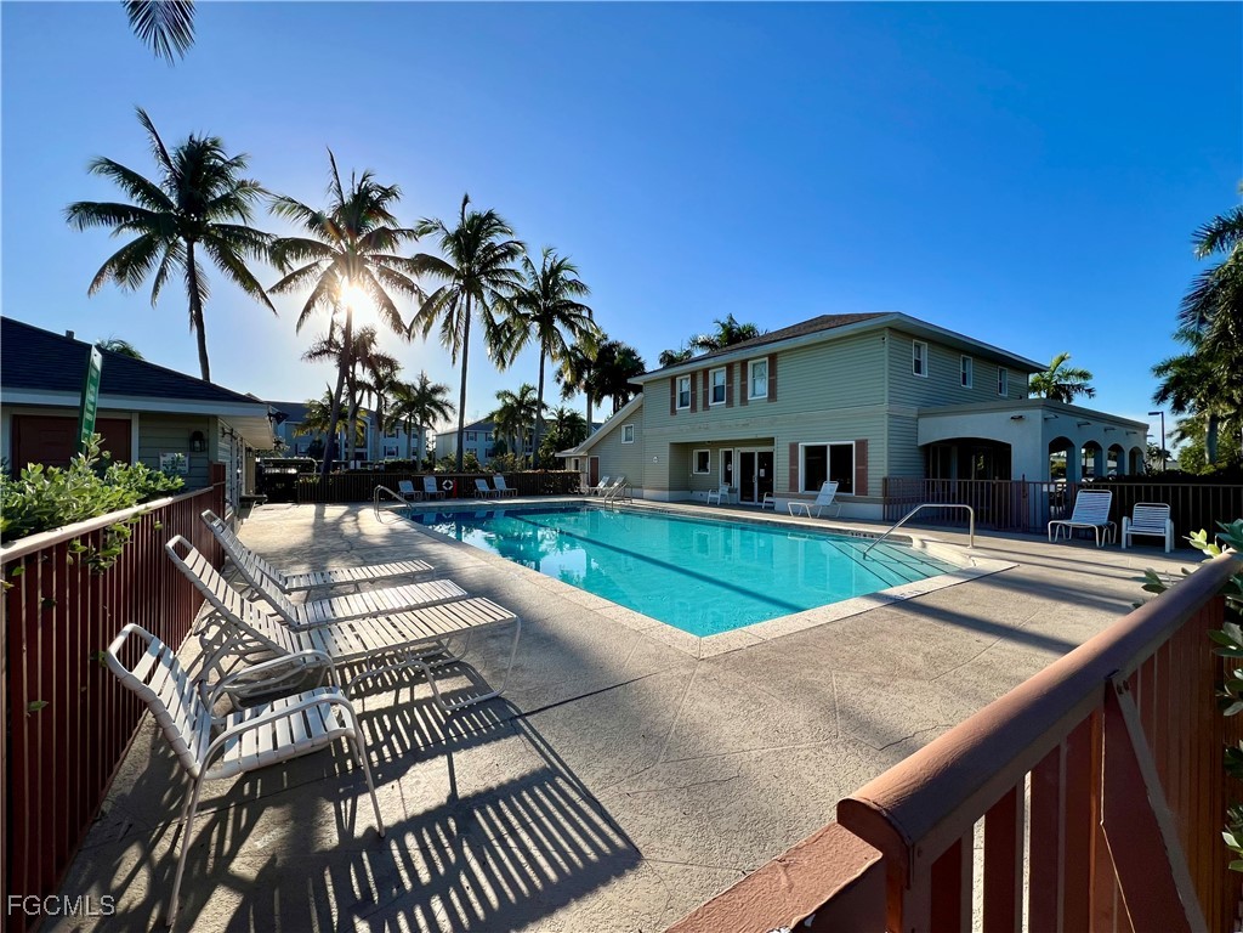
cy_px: 466
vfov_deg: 89.9
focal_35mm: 13
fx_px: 467
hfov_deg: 106.2
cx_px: 622
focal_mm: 1.57
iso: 32
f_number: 1.8
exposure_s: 1/1597
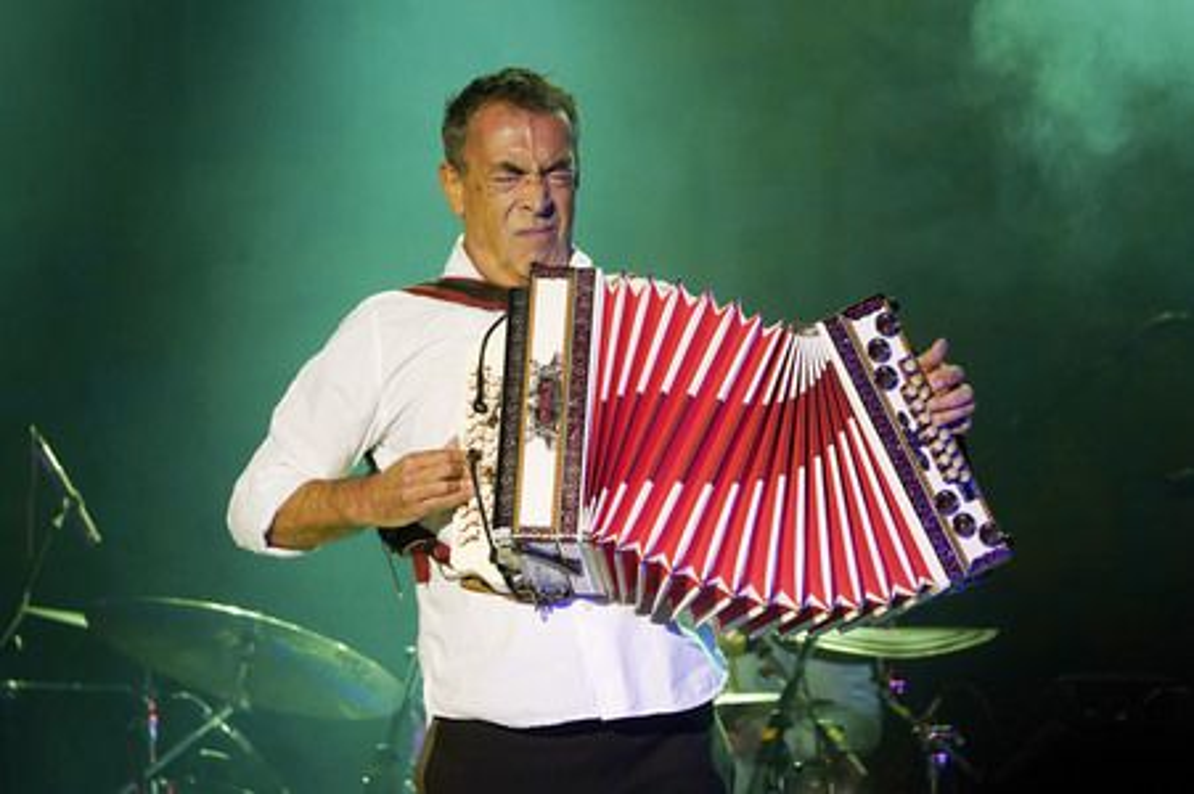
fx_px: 9346
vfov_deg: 4.9
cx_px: 597
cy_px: 397
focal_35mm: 282
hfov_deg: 7.3
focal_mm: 282
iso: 3200
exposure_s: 1/160
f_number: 5.6
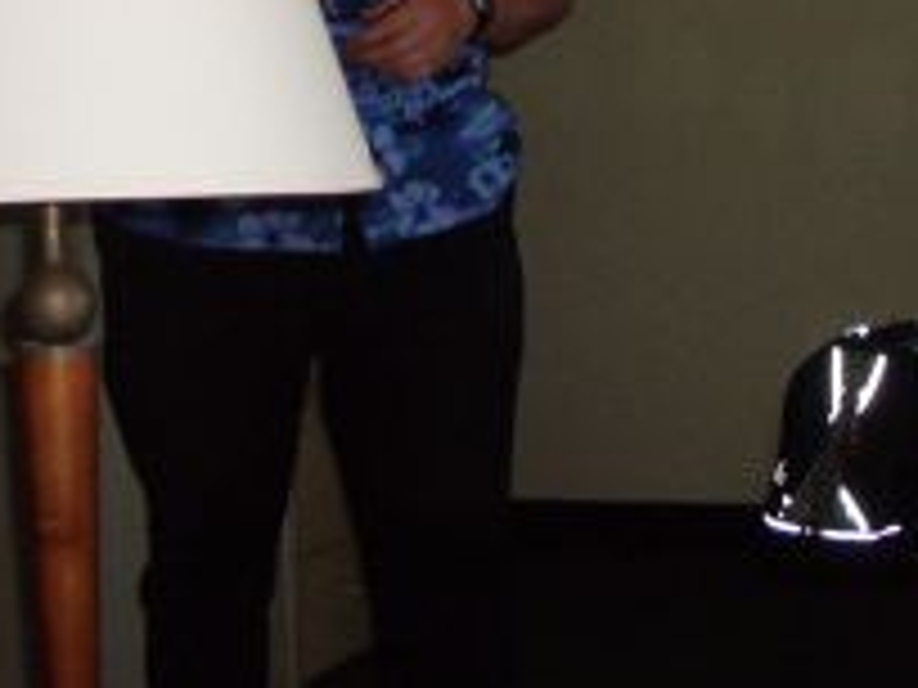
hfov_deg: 17.8
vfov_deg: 12.8
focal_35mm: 110
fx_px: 2917
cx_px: 274
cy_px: -337
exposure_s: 1/60
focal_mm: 5.8
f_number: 2.6
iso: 200
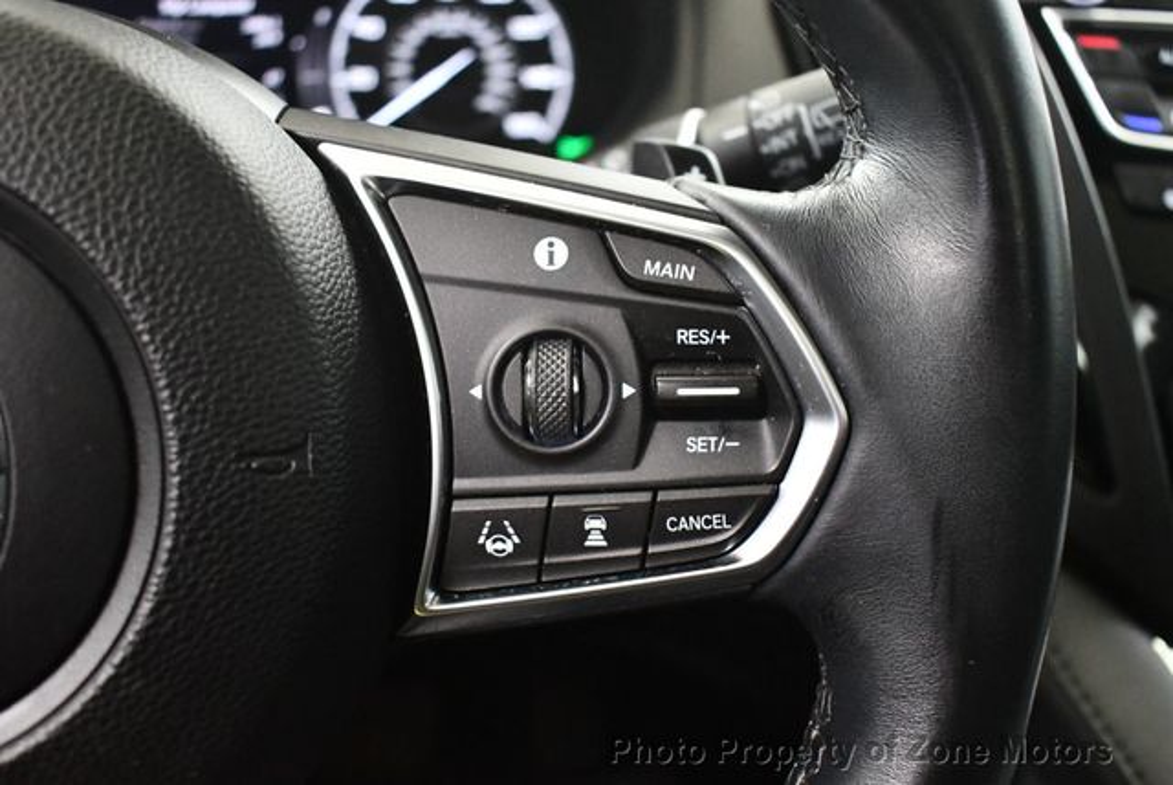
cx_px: 586
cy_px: 392
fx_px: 1174
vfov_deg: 36.9
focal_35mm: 36
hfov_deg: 53.1
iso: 5000
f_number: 3.5
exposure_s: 1/60
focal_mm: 18
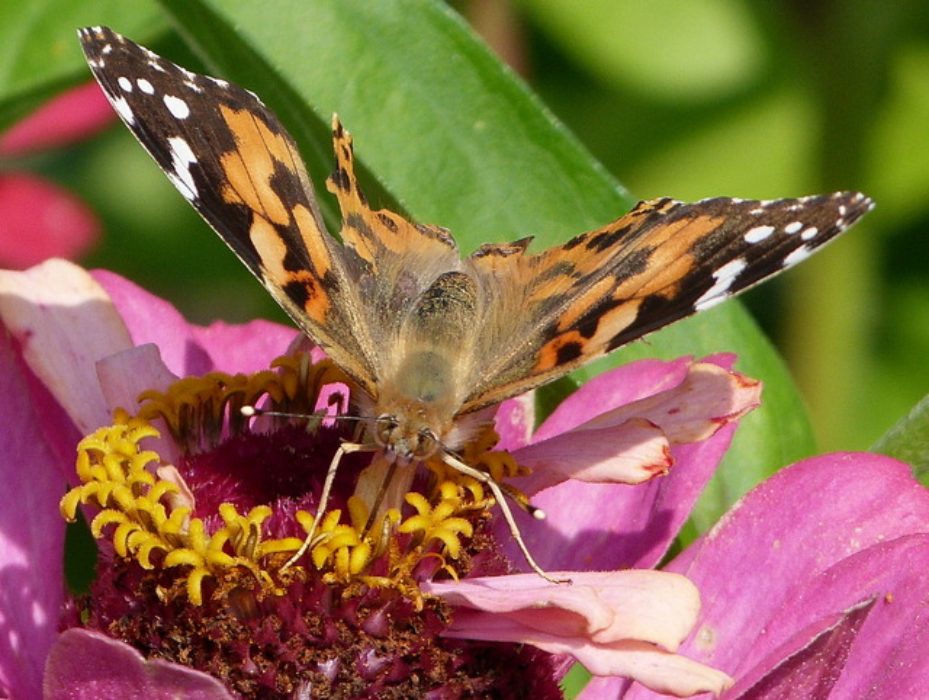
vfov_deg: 1.9
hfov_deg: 2.5
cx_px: 464
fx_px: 21475
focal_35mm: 799
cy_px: 350
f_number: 5.6
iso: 80
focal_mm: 108
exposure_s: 1/400
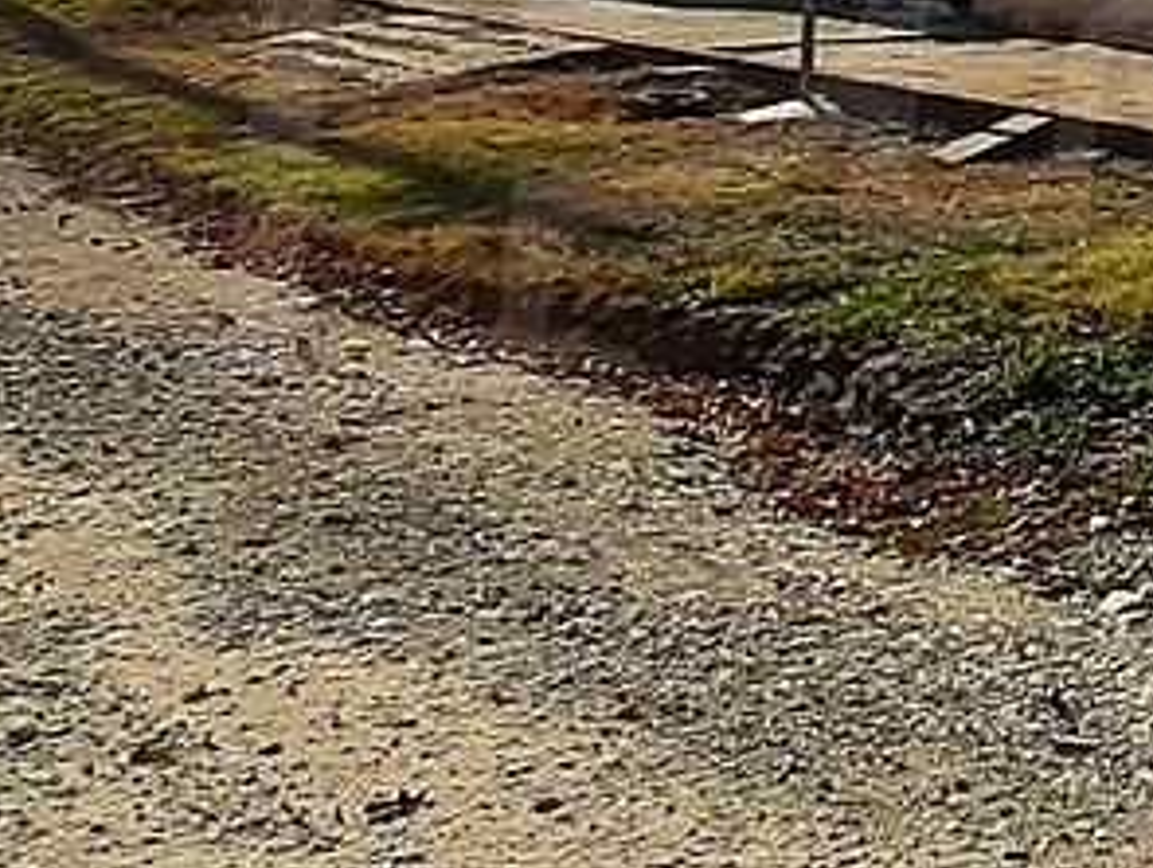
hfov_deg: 22.6
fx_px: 2201
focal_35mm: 66
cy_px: -244
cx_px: 1833
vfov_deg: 20.5
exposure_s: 1/2874
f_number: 2.2
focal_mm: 1.42
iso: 40
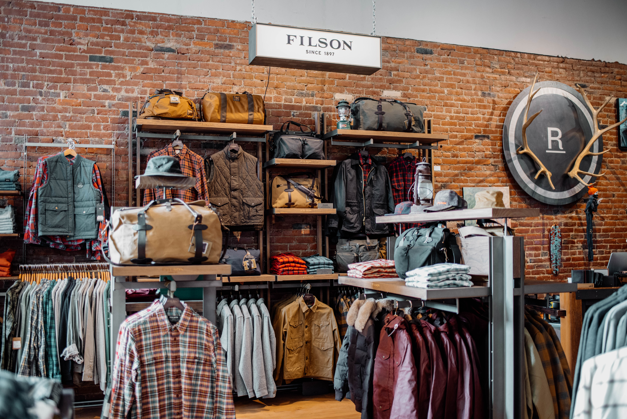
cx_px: 314
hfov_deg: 54.4
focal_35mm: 35
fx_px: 610
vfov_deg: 37.9
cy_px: 210
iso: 1000
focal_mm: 35
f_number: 1.8
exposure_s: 1/160
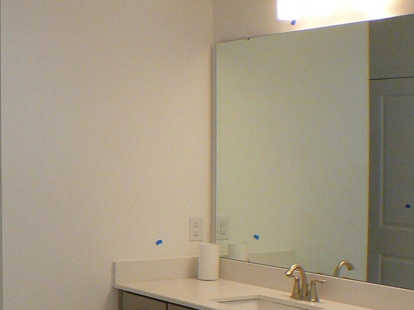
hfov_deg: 18.5
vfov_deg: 14.0
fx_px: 1256
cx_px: 65
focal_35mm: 105
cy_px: 271
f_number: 3.3
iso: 200
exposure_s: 1/100
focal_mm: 7
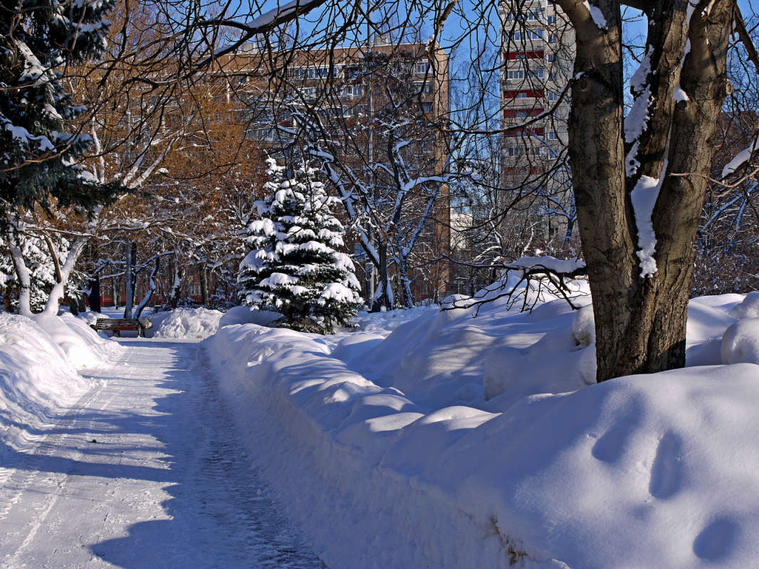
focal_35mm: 50
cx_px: 380
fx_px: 1097
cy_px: 284
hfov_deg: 38.2
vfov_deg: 29.1
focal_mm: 25
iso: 100
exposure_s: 1/320
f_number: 8
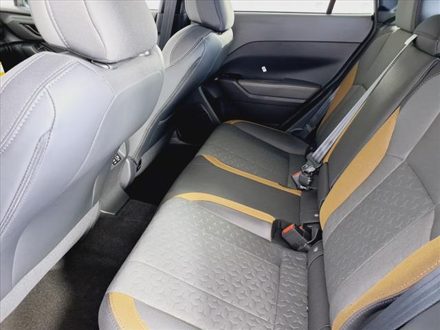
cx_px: 220
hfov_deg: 65.3
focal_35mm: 27
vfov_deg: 51.4
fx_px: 343
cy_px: 165
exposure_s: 1/30
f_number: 1.9
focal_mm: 3.58
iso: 200
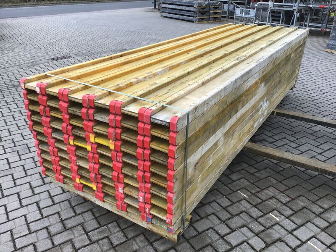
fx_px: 301
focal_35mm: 31
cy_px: 126
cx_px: 168
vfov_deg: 45.4
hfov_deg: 58.4
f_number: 2.4
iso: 32
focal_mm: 3.3
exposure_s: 1/100
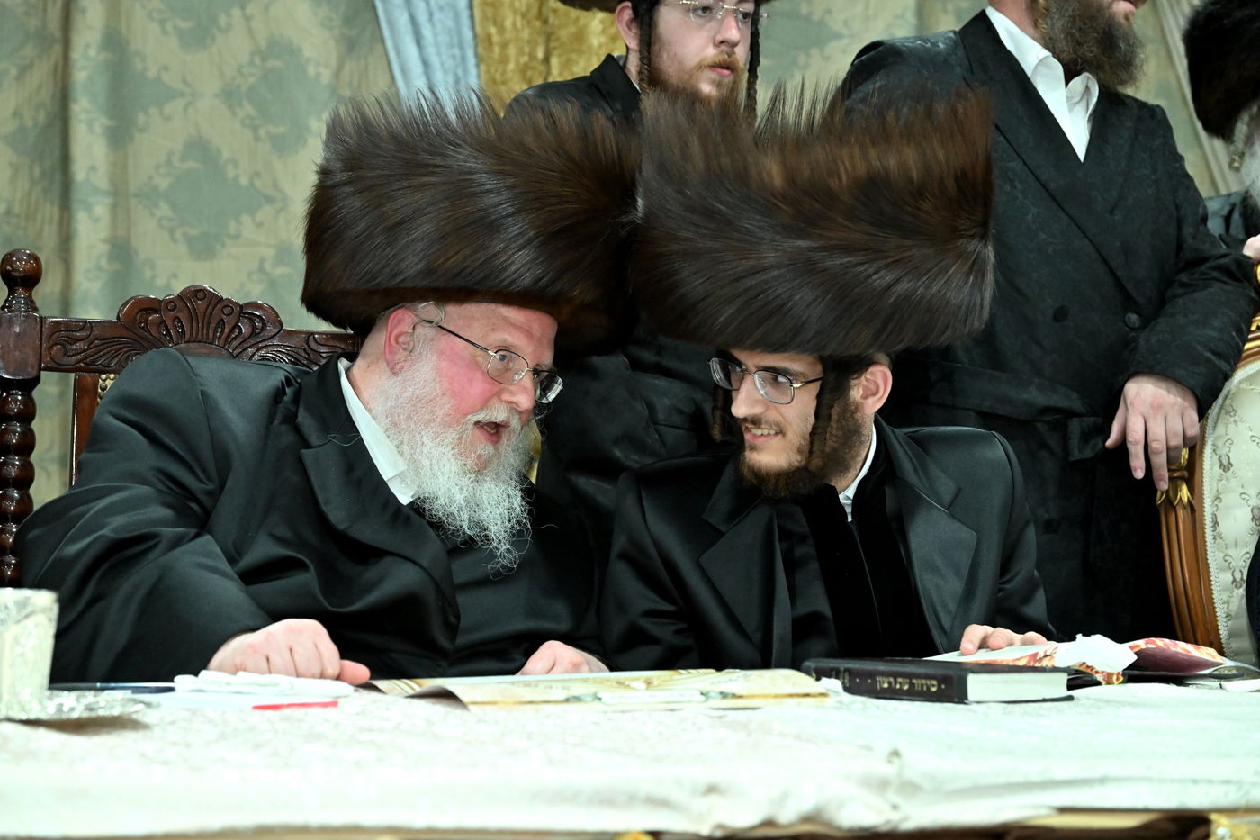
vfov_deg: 20.3
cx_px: 630
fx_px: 2345
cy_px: 420
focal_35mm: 67
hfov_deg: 30.1
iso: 4000
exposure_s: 1/200
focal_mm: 67
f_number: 5
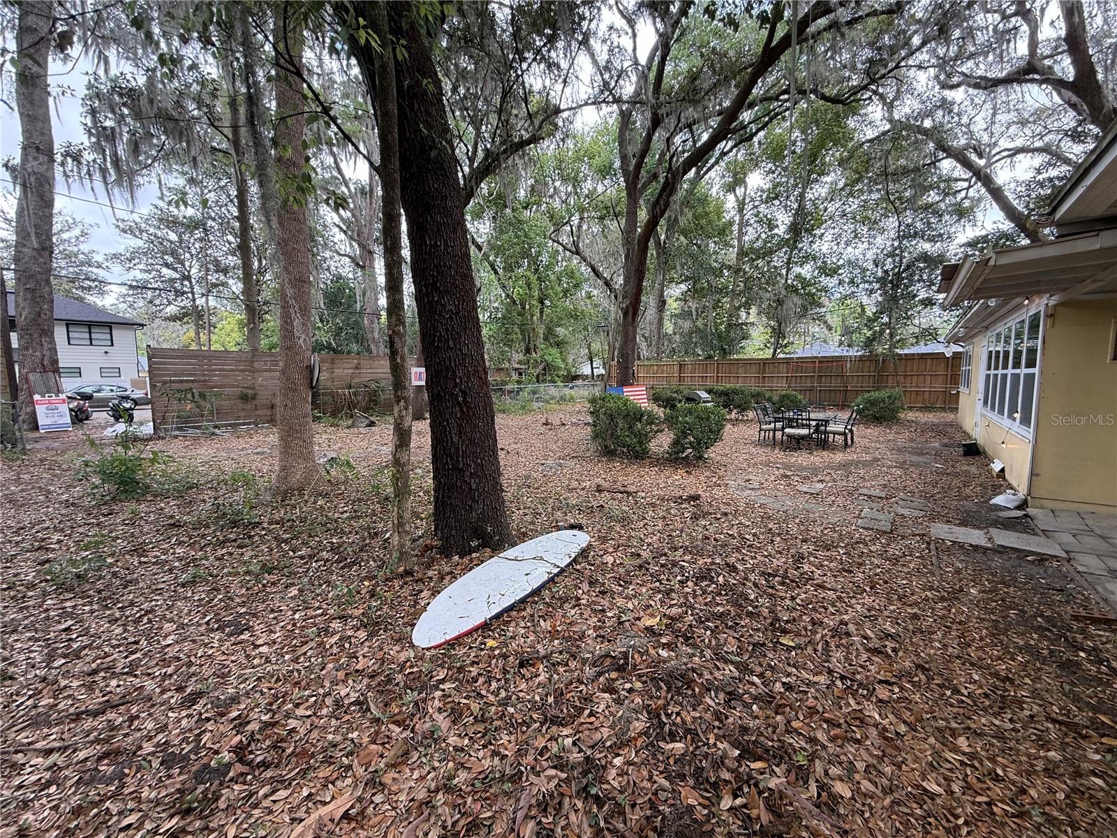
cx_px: 558
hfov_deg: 102.1
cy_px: 419
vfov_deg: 85.7
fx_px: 452
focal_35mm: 14
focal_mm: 2.22
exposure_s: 1/123
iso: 64
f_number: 2.2
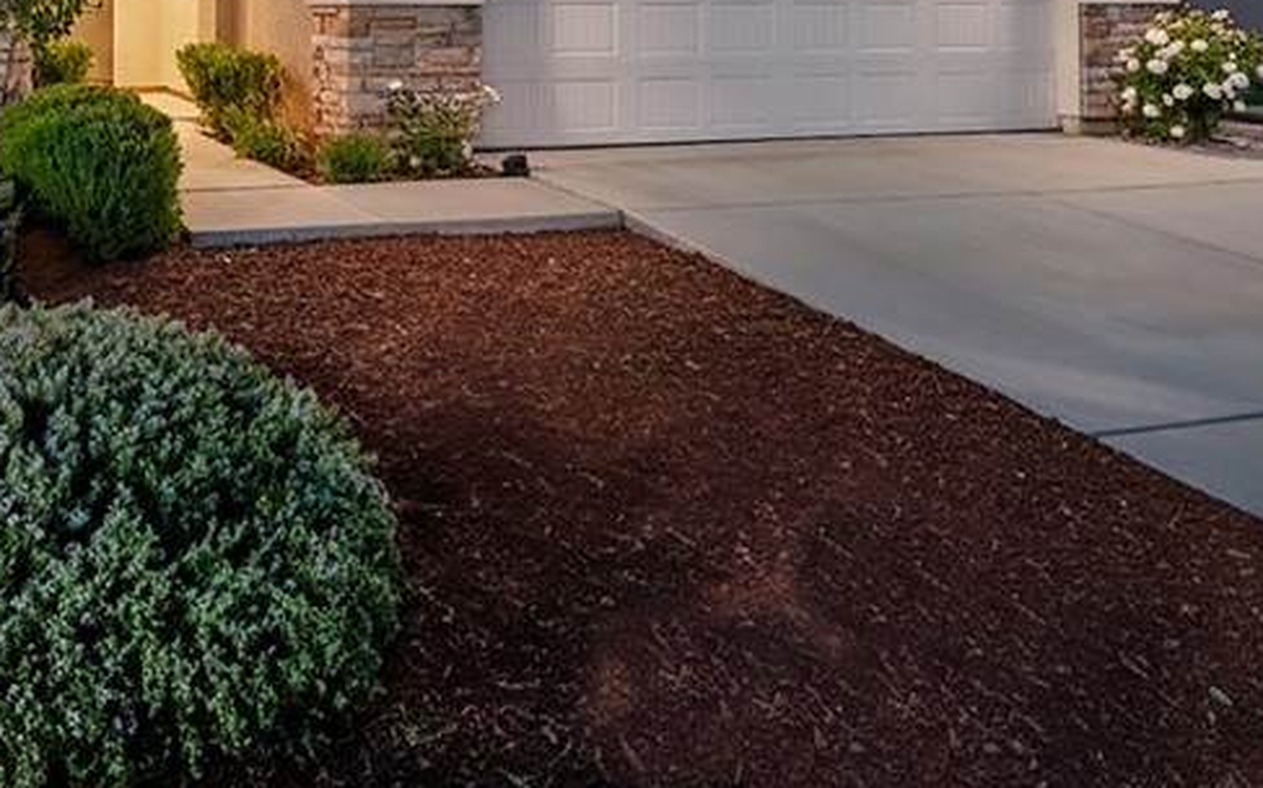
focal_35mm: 30
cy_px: 56
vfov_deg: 38.5
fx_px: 1032
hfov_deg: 57.1
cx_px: 213
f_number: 20
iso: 500
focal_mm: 14
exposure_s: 1/160
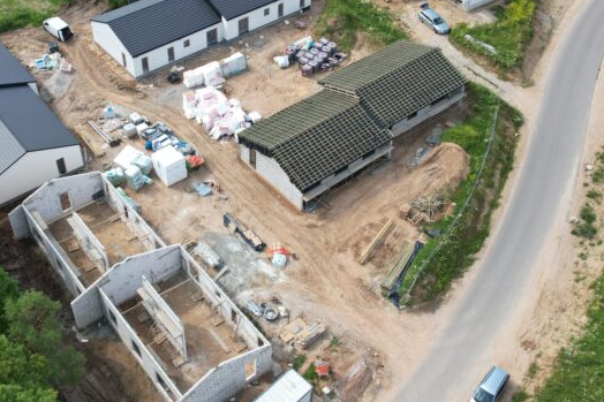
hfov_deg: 45.3
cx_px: 255
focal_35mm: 43
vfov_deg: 31.0
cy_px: 140
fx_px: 721
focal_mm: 8.38
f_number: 2.8
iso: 100
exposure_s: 1/800
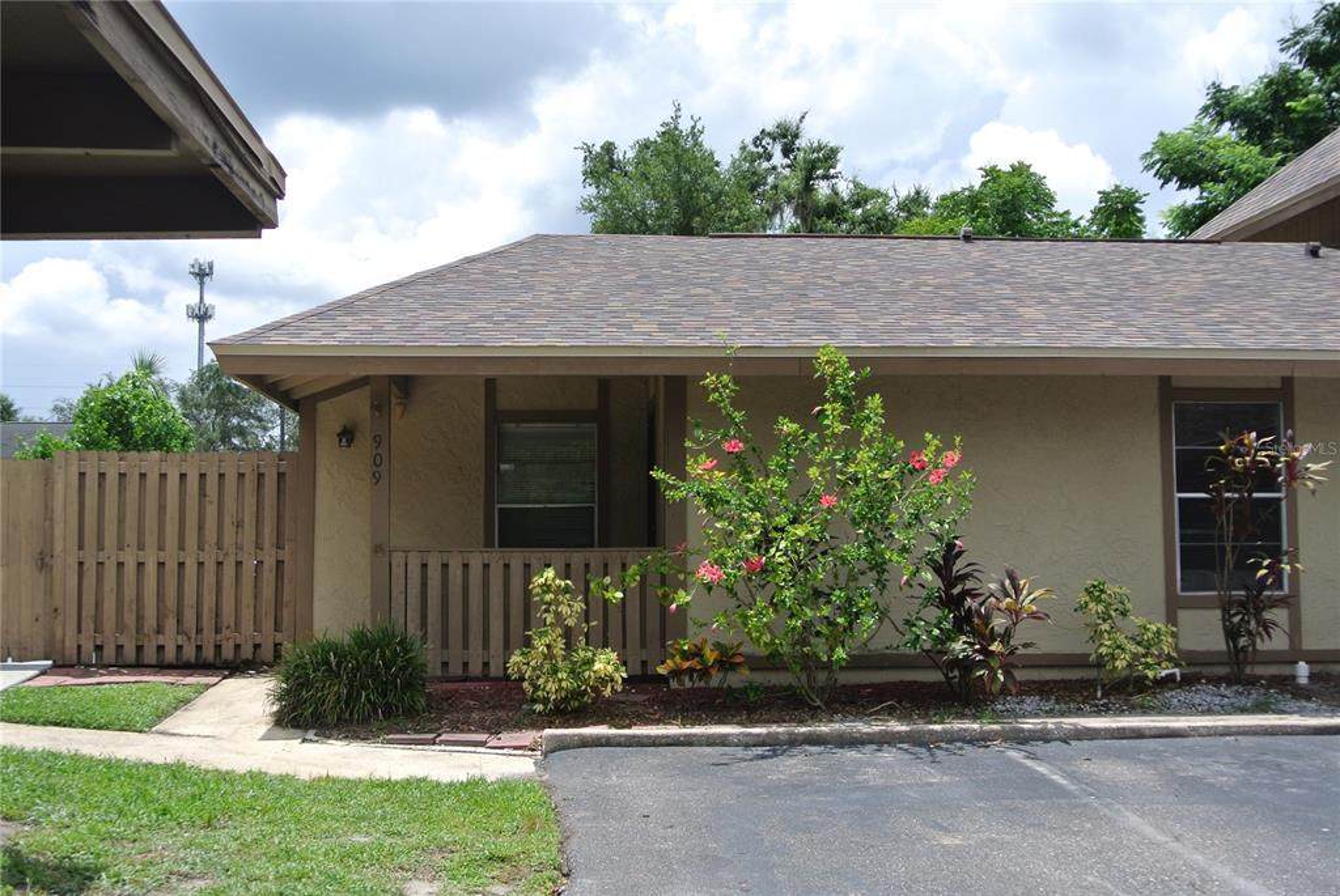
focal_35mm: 42
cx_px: 670
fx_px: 1565
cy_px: 448
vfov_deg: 32.0
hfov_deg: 46.4
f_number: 4.2
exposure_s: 1/800
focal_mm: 15.7
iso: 100
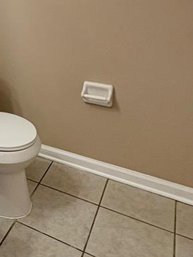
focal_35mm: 43
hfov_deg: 28.3
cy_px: 38
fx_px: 320
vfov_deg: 41.3
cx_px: -50
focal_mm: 2.22
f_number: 2.2
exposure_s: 1/120
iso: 200
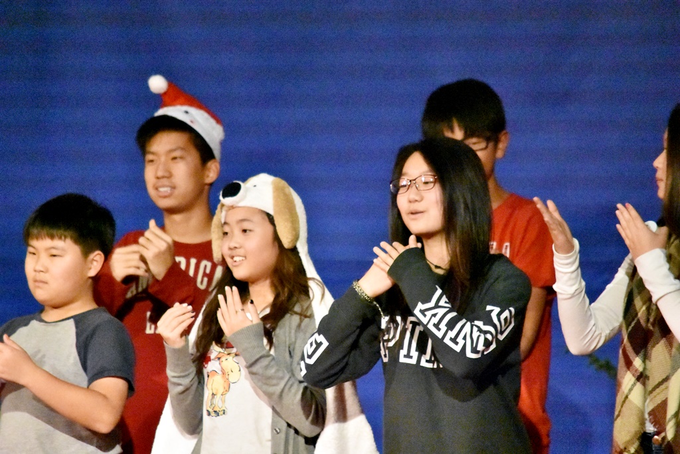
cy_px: 227
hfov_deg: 4.9
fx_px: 7934
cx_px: 340
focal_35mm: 420
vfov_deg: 3.3
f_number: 5.6
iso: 18000
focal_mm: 280
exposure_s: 1/320
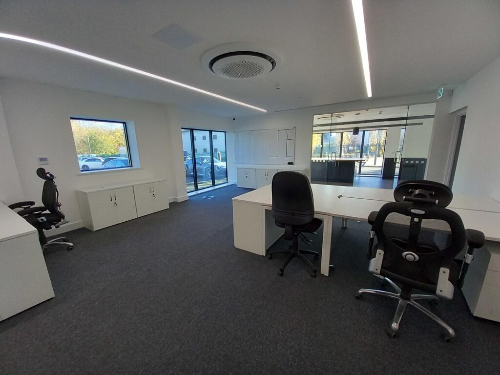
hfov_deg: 106.2
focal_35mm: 13
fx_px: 188
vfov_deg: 89.9
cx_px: 250
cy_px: 188
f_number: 2.2
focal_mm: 1.13
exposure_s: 1/100
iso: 125
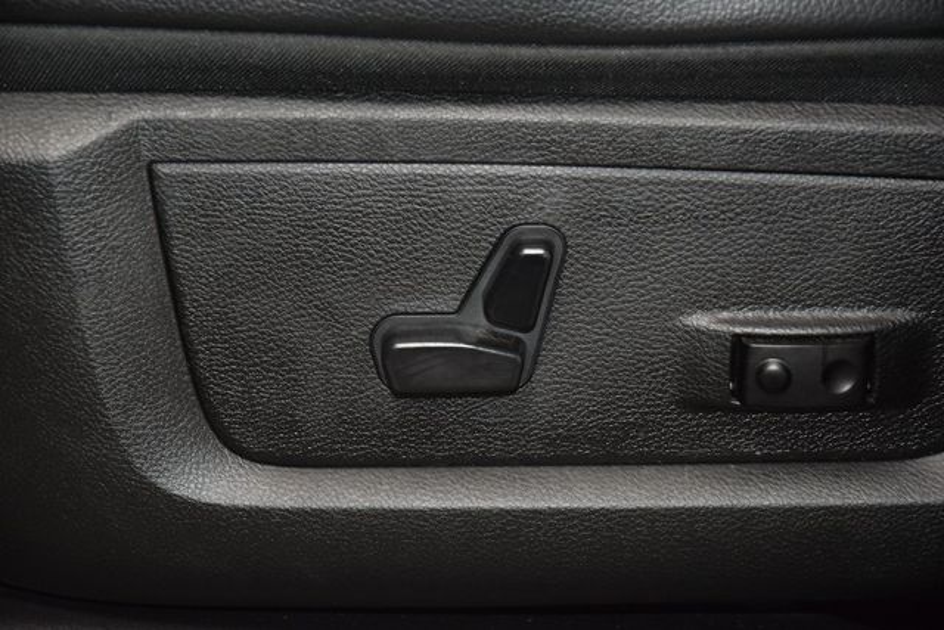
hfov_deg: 19.5
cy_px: 315
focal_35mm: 105
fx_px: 2754
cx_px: 472
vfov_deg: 13.0
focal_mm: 70
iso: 2500
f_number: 4.5
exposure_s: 1/60
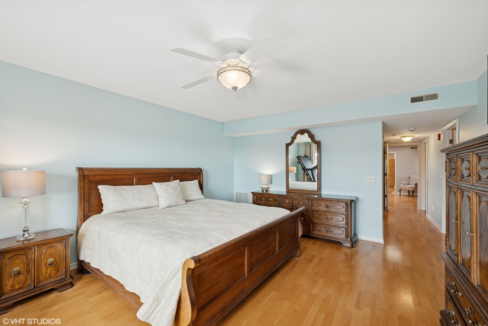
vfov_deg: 79.2
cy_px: 163
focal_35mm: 14
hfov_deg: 102.3
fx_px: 197
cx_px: 244
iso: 200
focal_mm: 14.5
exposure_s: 1/40
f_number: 9
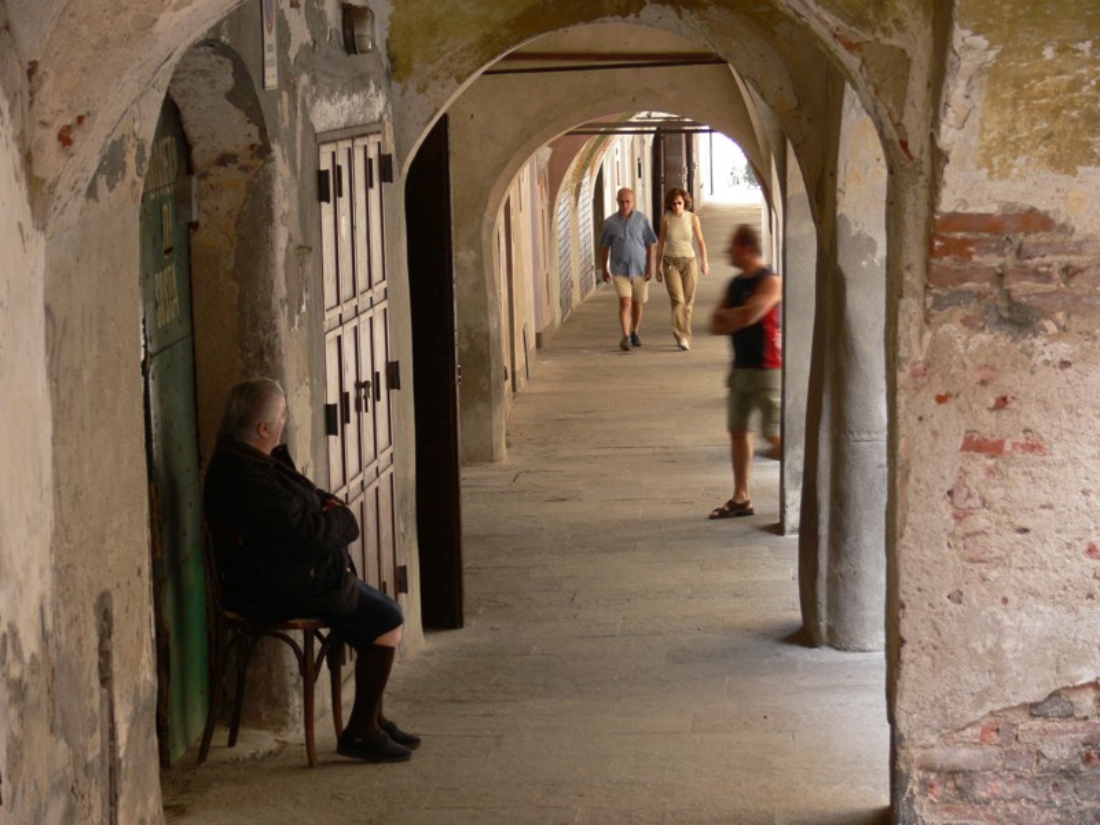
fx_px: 3082
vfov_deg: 15.2
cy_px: 412
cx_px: 550
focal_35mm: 97
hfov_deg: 20.2
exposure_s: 1/10
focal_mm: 20.5
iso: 80
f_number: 3.2
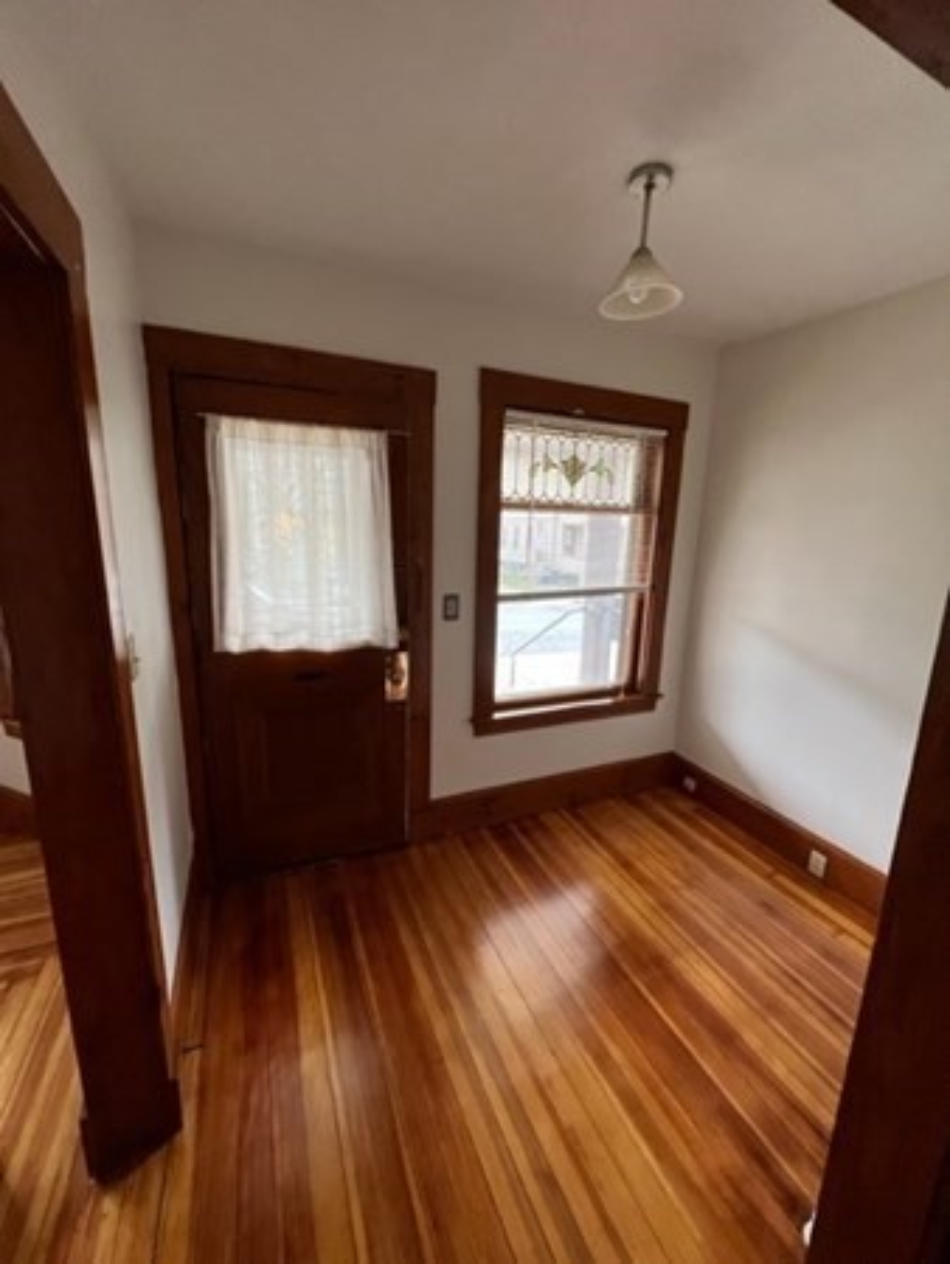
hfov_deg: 90.0
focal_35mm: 13
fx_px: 475
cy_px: 632
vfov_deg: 106.2
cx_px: 475
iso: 125
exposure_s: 1/99
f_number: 1.8
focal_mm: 1.57
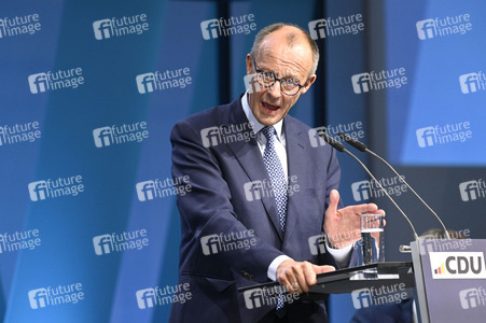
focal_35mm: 440
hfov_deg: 4.7
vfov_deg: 3.1
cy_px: 162
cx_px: 243
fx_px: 5935
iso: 8000
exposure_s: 1/500
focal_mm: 440
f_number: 5.6
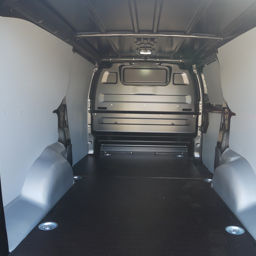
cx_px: 144
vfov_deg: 52.5
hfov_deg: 52.4
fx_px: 259
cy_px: 127
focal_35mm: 31
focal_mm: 13
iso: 320
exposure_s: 1/60
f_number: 3.5
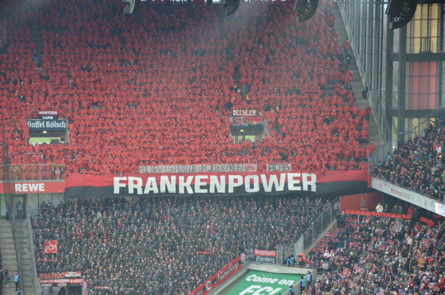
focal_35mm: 158
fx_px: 1943
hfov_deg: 13.1
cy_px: 148
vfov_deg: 8.7
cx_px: 222
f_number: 5.6
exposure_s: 1/125
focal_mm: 105
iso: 1600
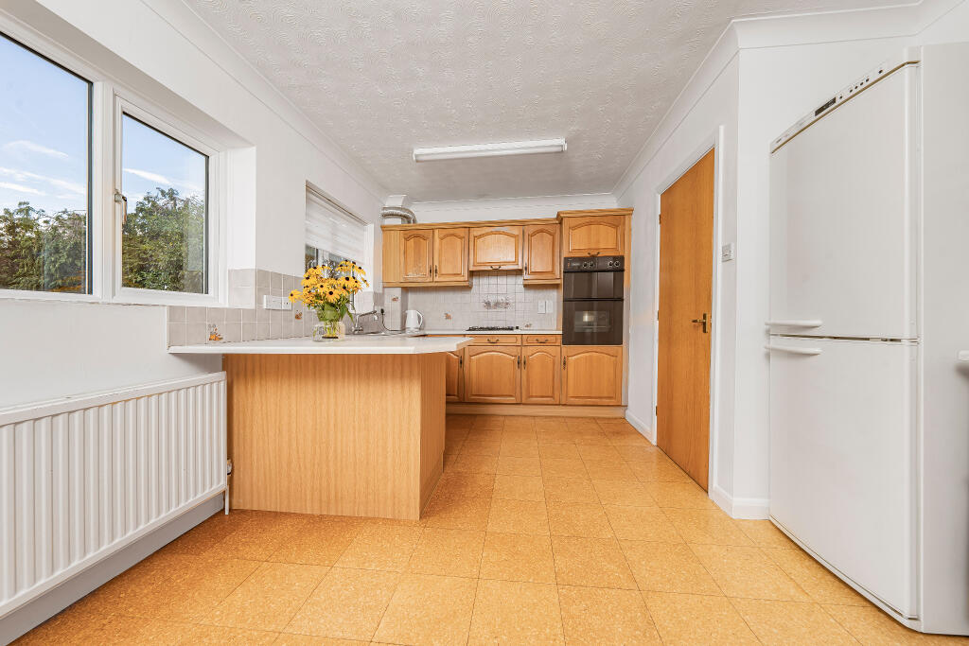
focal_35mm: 12
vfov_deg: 90.0
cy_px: 323
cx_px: 484
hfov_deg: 112.6
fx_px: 323
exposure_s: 1/160
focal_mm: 12
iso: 320
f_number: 9
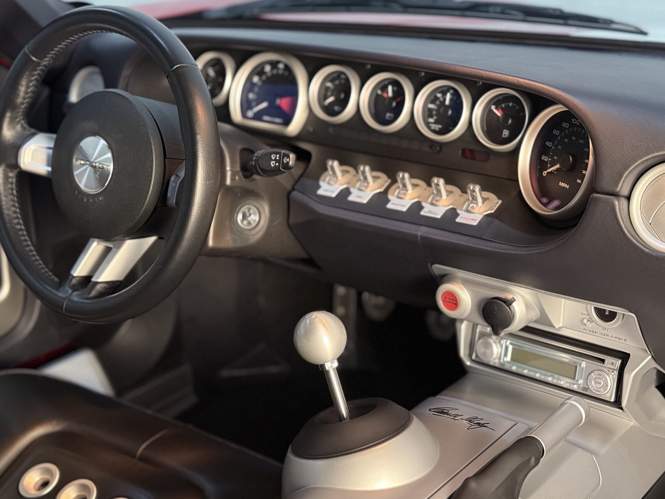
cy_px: 229
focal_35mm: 54
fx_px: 1037
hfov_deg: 35.5
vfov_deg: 27.0
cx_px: 354
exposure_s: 1/25
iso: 640
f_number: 1.78
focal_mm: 6.76
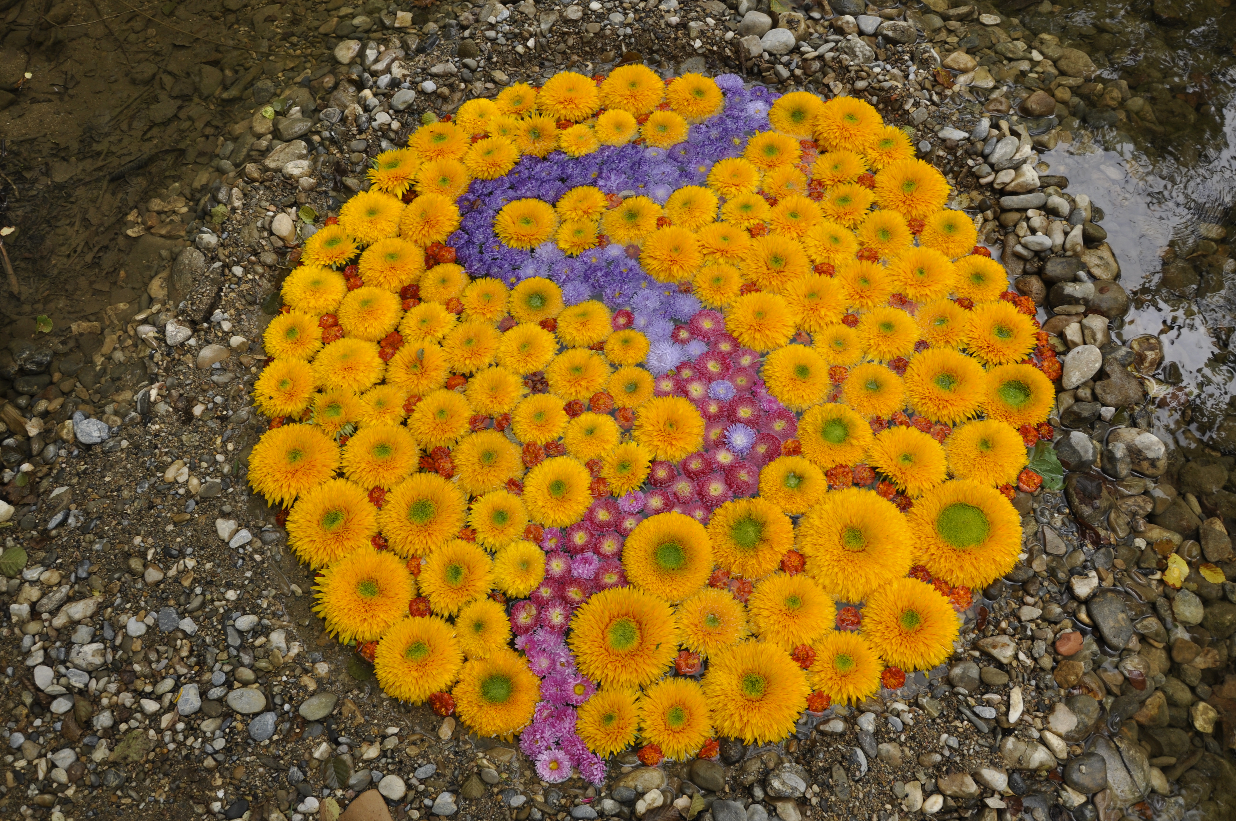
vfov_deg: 47.8
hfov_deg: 67.4
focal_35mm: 27
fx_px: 926
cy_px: 410
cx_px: 618
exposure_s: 1/125
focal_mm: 18
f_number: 5.6
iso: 200
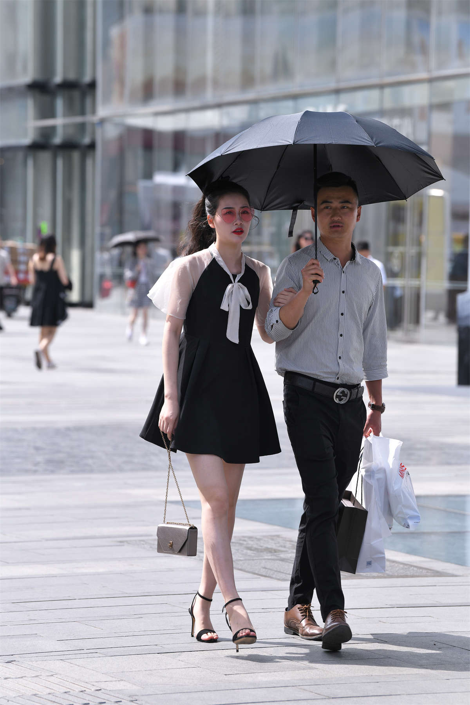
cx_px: 235
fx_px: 3133
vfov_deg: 12.8
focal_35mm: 160
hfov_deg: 8.6
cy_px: 352
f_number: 5
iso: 280
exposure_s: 1/800
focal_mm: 160
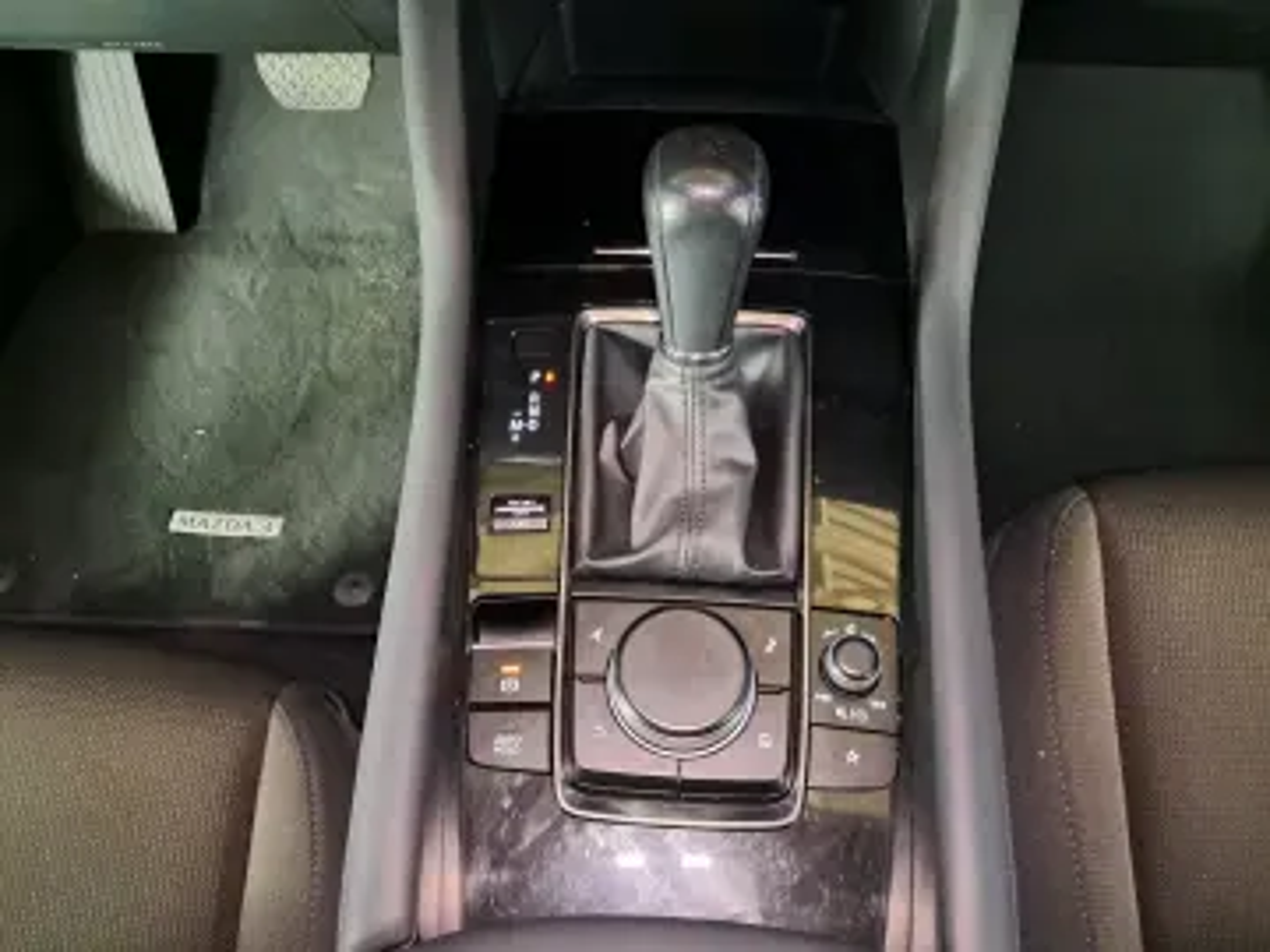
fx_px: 991
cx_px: 635
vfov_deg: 51.4
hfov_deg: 65.3
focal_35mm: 27
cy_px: 476
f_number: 1.8
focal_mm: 4
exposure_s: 1/14
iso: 2000
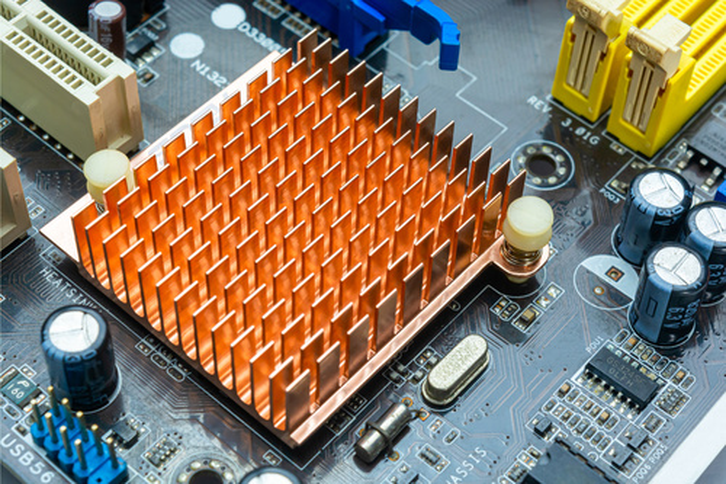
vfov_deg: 18.9
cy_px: 242
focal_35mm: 72
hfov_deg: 28.1
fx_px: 1451
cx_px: 363
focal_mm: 48
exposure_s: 1/25
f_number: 14
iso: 500
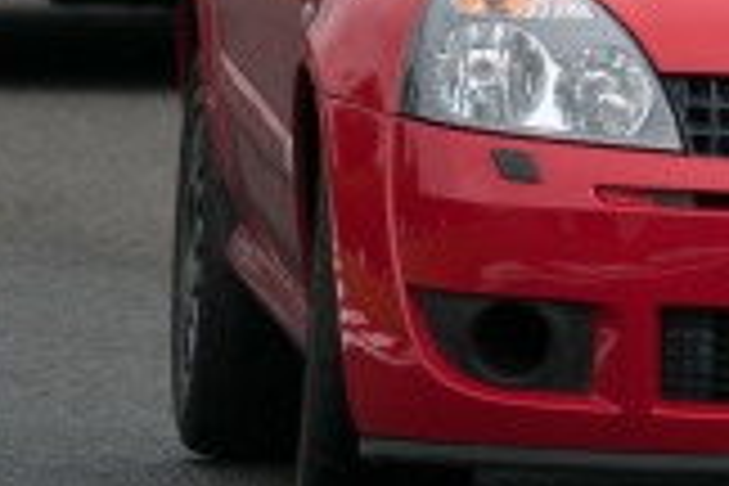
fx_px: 35900
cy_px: -83
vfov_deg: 0.8
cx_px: 806
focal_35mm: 1773
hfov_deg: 1.2
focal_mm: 300
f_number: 5.6
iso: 400
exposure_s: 1/1250
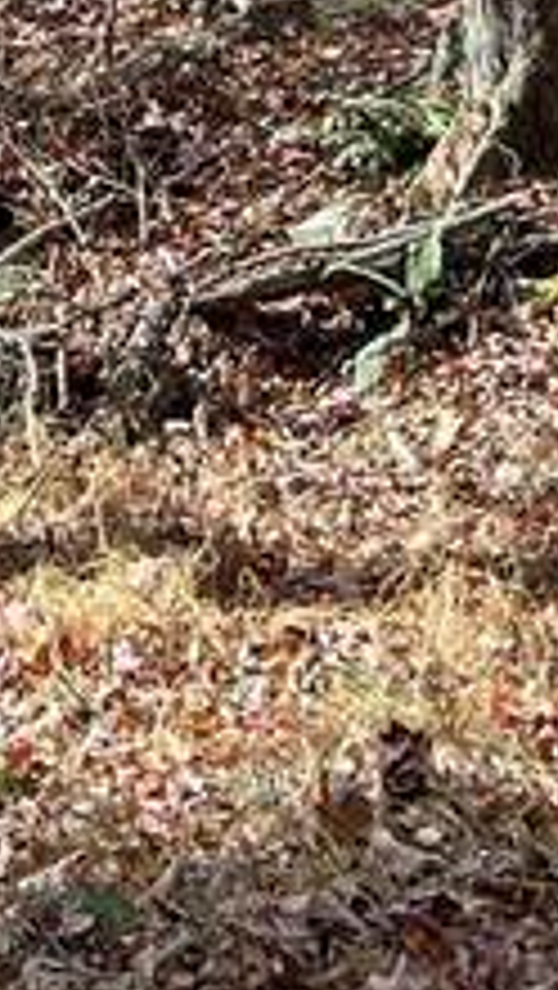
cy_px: -778
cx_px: -27
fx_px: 4333
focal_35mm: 165
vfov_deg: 12.0
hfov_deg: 7.3
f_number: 1.5
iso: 50
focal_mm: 5.7
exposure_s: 1/709
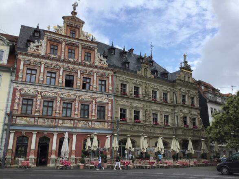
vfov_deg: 45.4
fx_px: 214
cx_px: 120
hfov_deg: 58.4
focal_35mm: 31
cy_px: 90
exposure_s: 1/823
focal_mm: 3.3
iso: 25
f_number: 2.4
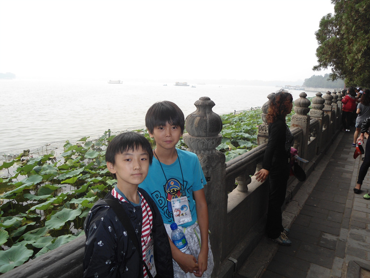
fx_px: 278
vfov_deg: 53.1
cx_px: 185
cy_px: 139
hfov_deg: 67.3
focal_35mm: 26
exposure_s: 1/500
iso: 80
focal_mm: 4.7
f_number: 2.8
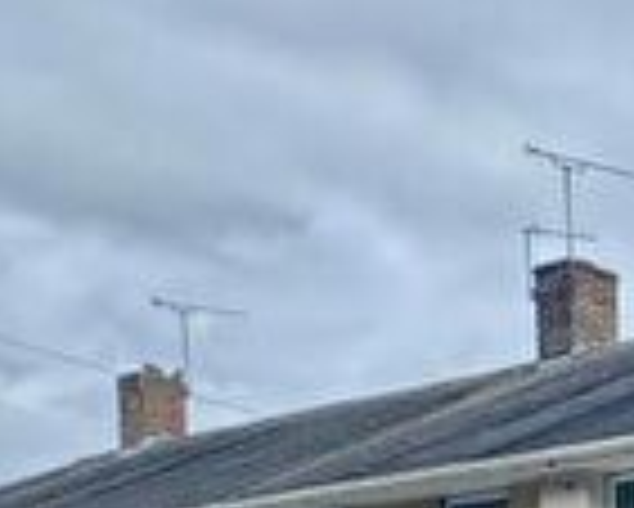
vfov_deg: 18.7
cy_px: 843
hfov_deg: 14.7
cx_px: 1565
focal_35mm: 68
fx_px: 1277
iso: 64
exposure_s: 1/787
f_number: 2.2
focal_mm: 2.22
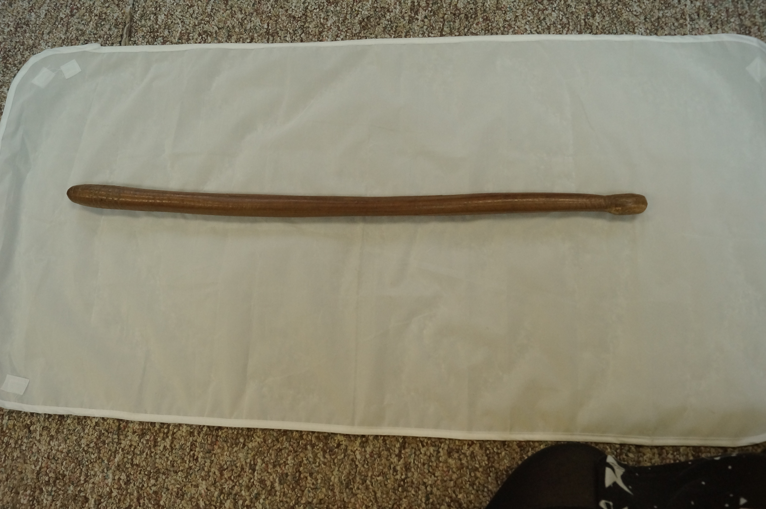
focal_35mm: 27
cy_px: 254
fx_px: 574
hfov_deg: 67.4
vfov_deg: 47.8
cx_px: 383
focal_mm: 18
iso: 1600
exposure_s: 1/200
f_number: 7.1
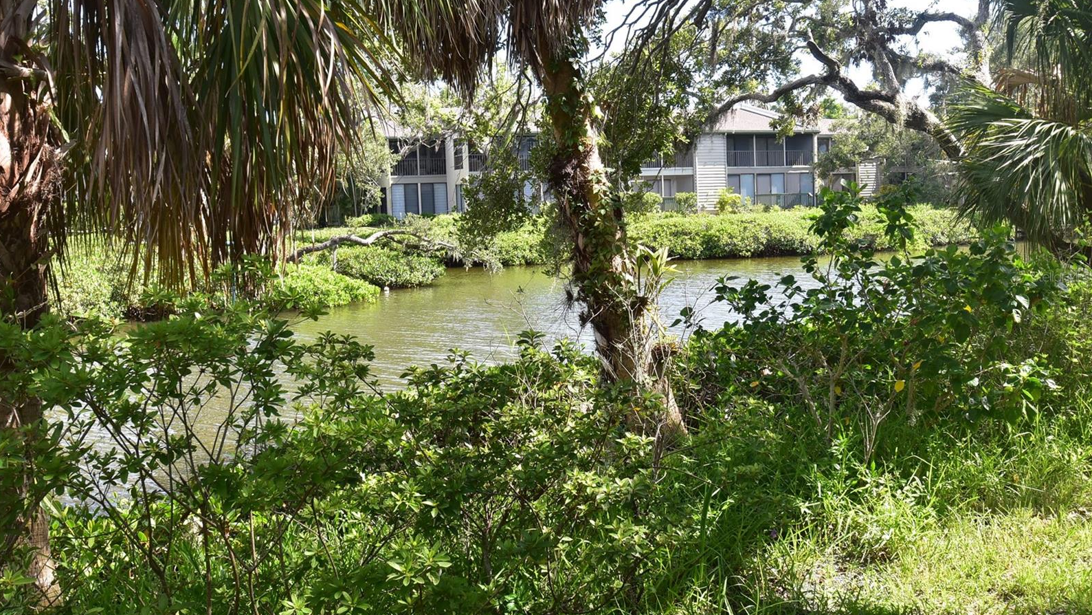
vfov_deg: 31.2
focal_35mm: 38
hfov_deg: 52.8
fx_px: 1100
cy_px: 276
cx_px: 543
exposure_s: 1/160
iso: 400
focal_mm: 24
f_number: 9
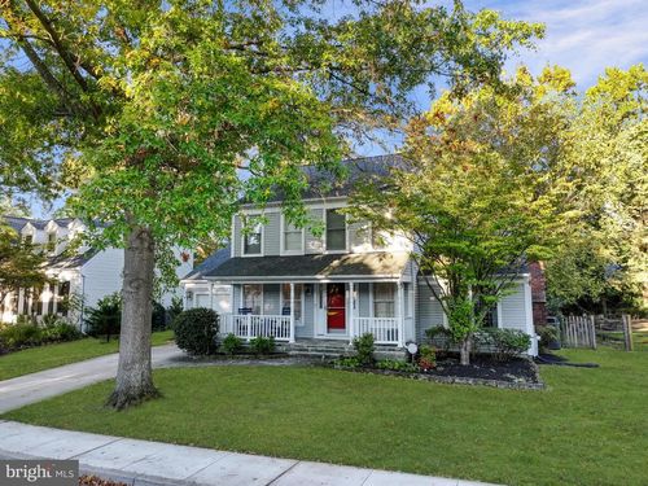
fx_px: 449
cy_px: 243
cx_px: 324
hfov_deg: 71.6
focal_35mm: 24
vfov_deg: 56.8
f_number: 5
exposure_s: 1/160
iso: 400
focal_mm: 12.29
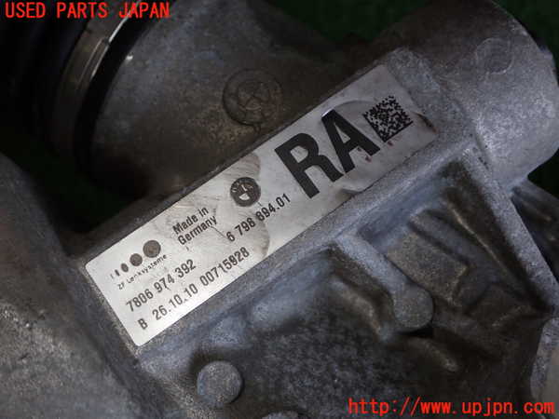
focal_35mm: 44
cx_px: 280
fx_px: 711
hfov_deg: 42.9
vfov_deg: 32.9
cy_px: 210
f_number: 9
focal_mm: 7.84
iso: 200
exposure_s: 1/40
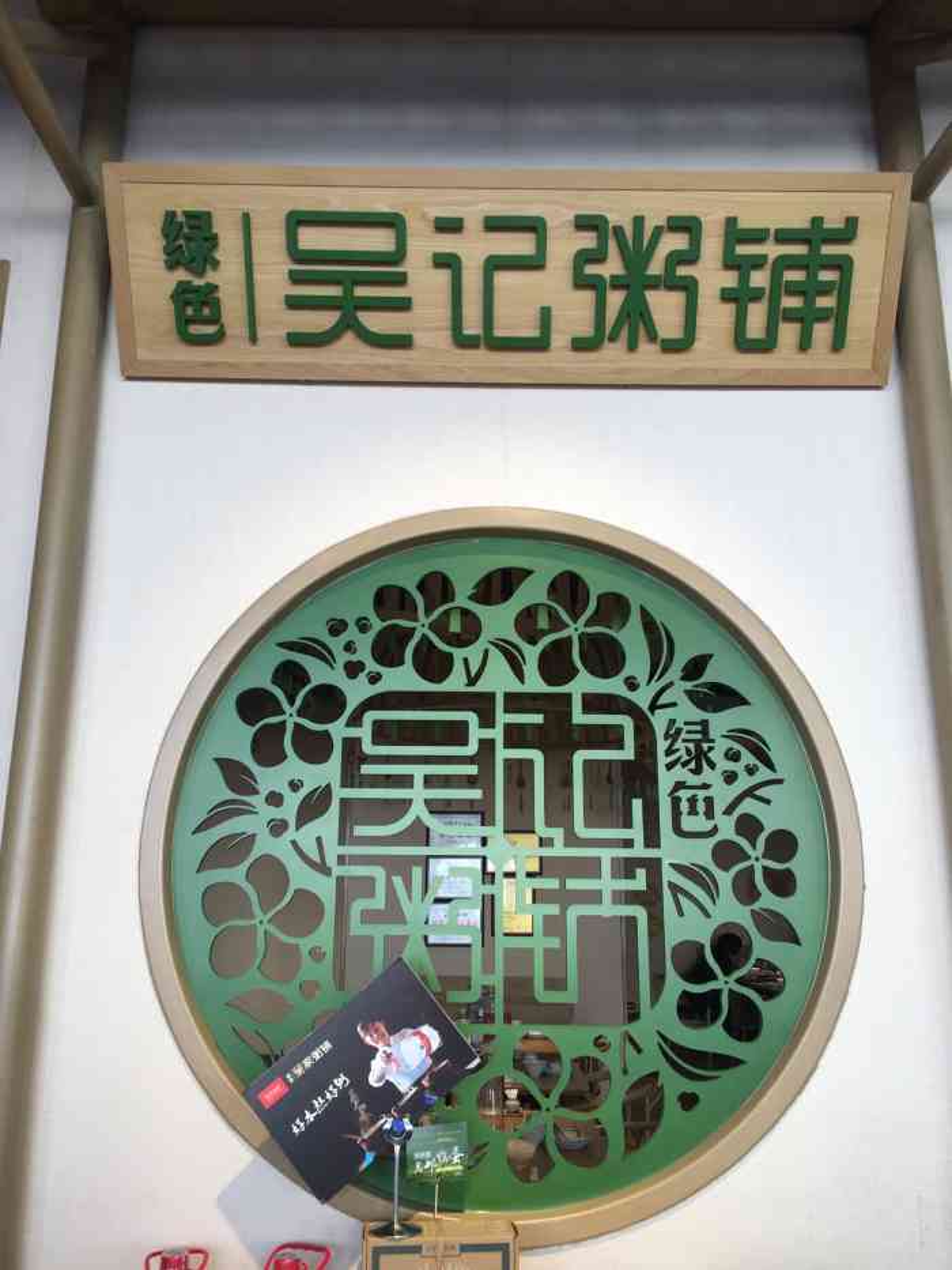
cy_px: 635
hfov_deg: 48.2
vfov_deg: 61.7
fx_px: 1063
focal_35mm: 29
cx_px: 476
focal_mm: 4.15
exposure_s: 1/50
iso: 32
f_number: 2.2
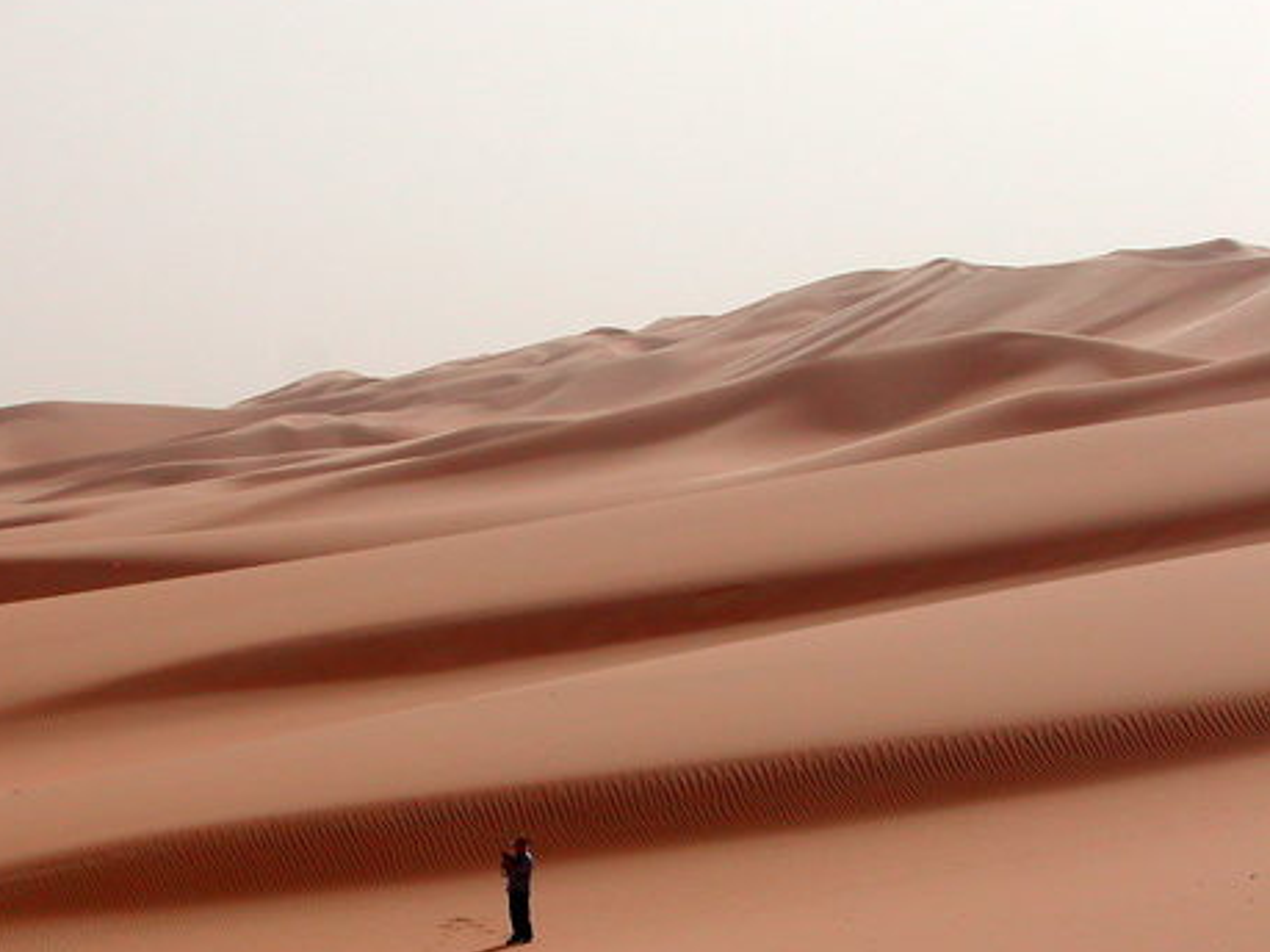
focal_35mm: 149
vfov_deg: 9.9
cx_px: 445
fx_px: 5465
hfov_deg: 13.2
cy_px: 584
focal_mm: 24
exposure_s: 1/222
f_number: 13.4
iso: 100
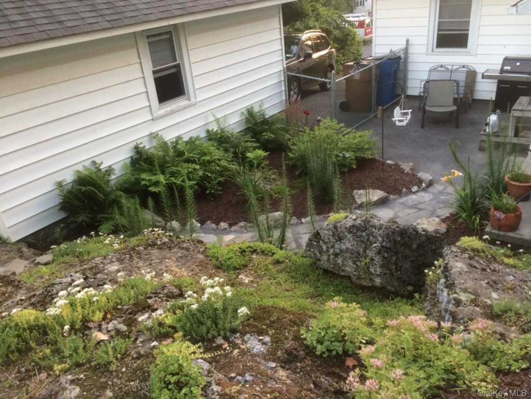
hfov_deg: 61.7
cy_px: 200
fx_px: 445
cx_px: 266
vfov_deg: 48.2
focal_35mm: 29
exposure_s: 1/30
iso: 50
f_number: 2.2
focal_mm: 4.15
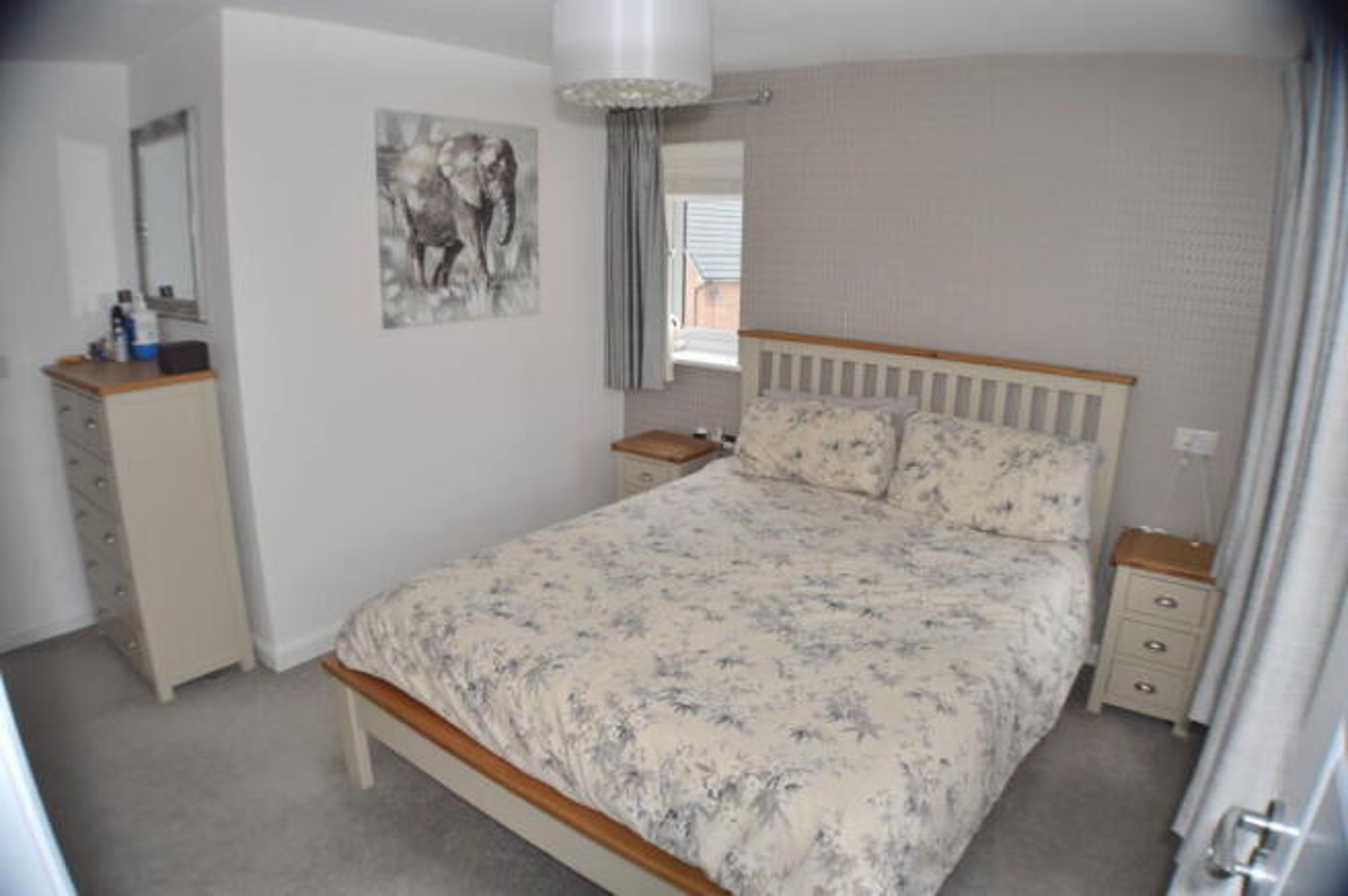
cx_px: 674
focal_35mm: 27
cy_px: 448
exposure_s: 1/60
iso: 100
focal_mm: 18
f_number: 3.5
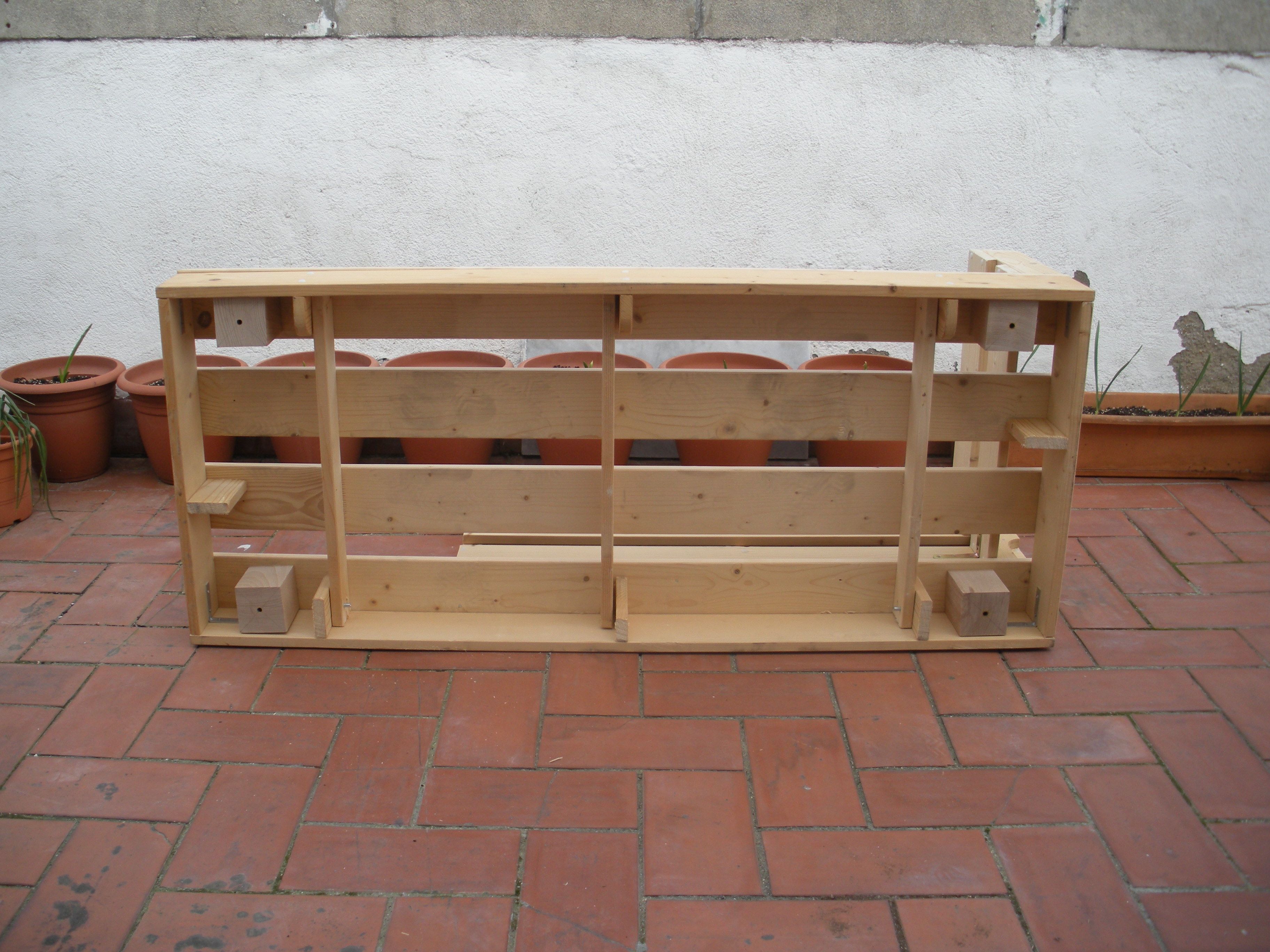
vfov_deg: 39.7
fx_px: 1321
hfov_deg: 51.4
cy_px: 476
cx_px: 635
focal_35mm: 36
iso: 64
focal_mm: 6.3
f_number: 3.5
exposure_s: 1/172
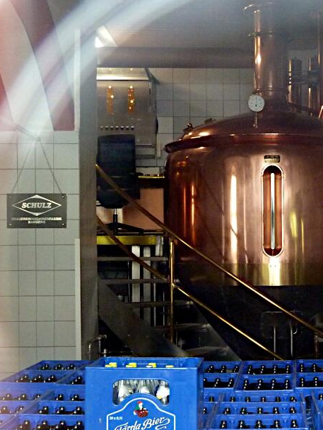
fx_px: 858
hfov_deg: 20.9
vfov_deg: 28.1
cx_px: 292
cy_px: 260
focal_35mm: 69
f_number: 3.5
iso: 400
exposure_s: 1/13
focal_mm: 5.7
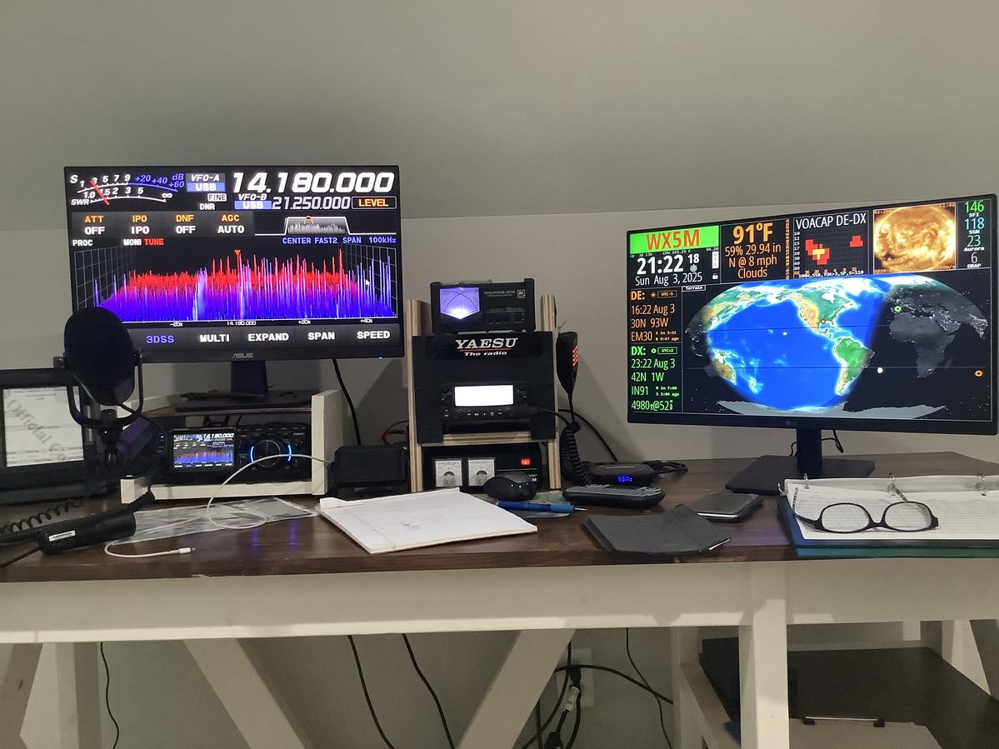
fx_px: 895
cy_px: 374
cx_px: 500
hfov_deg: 58.4
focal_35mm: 31
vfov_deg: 45.4
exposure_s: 1/40
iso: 400
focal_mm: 3.3
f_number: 2.4
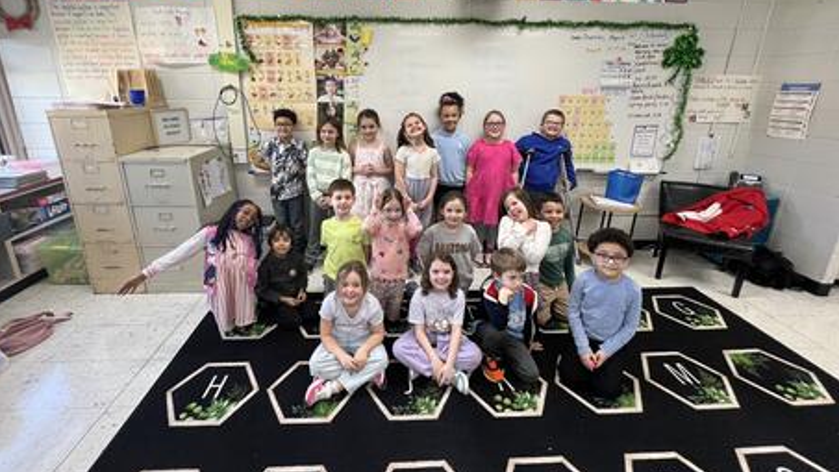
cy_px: 191
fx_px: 334
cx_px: 396
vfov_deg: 69.9
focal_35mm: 15
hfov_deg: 102.9
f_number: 1.8
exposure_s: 1/60
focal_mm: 1.57
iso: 250
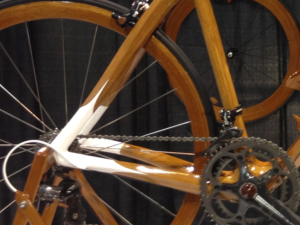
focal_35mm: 98
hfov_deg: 19.2
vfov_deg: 15.0
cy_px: 34
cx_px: 335
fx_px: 849
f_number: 2.4
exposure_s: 1/20
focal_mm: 4.13
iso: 80
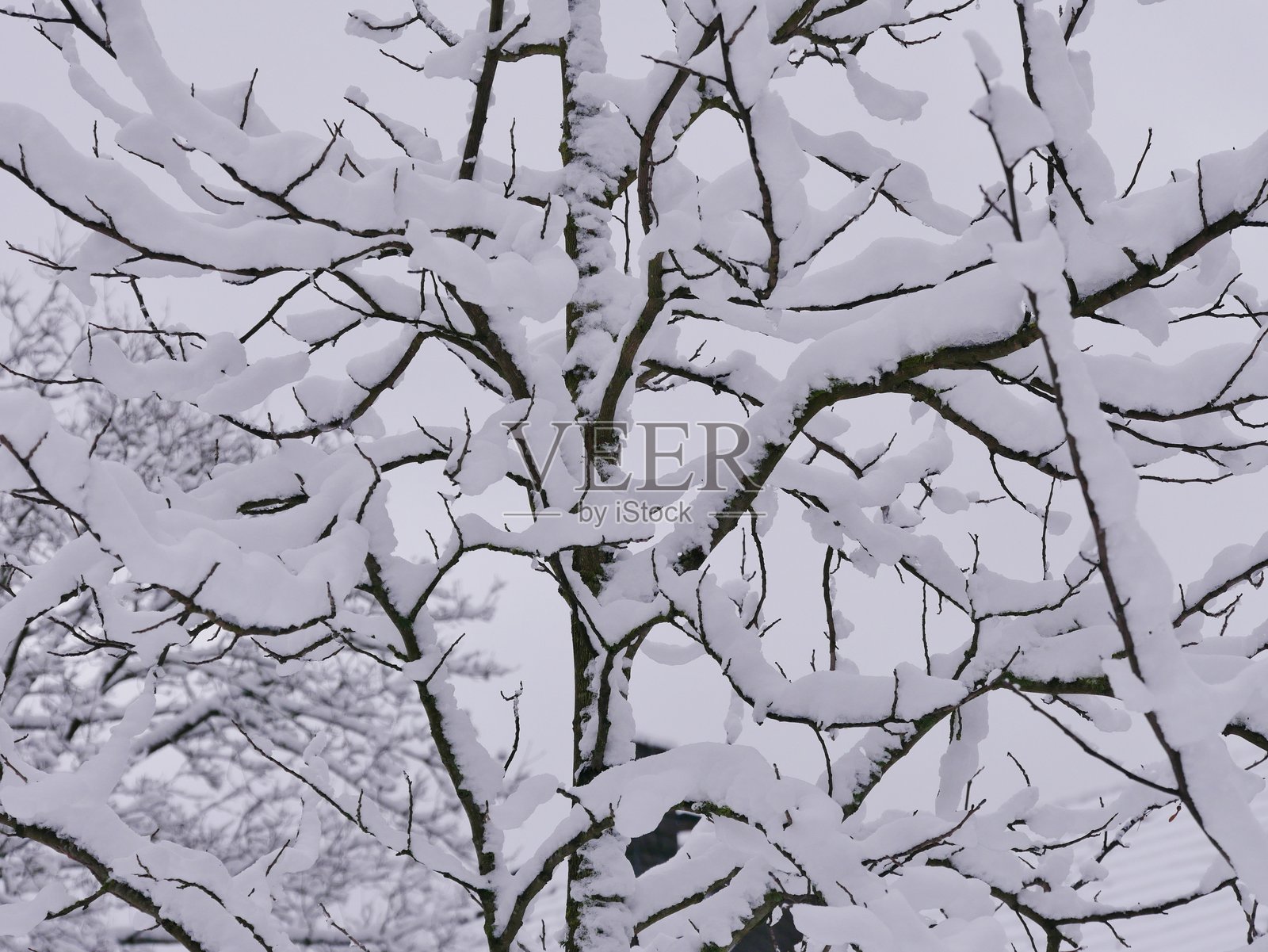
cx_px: 634
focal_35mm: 122
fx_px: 4470
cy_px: 476
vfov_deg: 12.2
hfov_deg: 16.1
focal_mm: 61
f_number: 6.3
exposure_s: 1/400
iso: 200
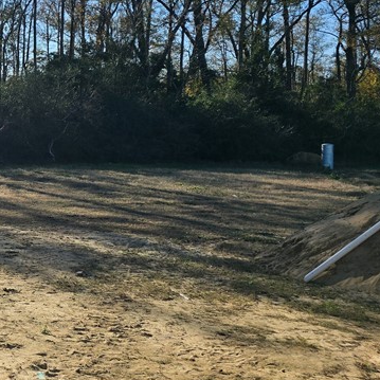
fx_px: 720
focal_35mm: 58
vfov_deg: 29.2
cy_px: 102
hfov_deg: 24.4
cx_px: -157
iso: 12
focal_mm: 6.3
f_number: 1.7
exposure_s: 1/1096
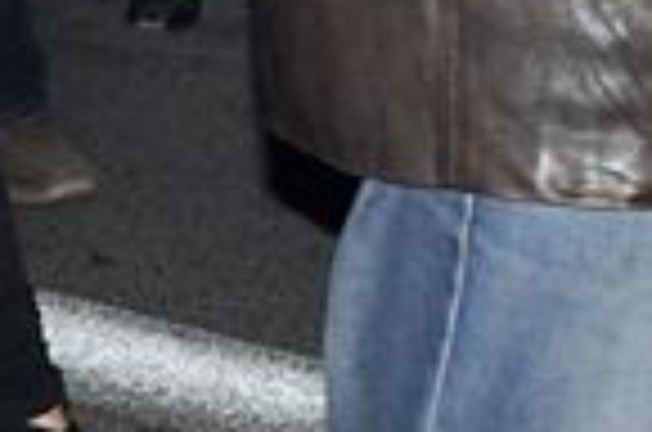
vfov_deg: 4.7
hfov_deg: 7.3
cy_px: -736
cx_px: 715
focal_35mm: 282
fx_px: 5096
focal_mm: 32
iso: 2000
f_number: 5
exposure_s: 1/60
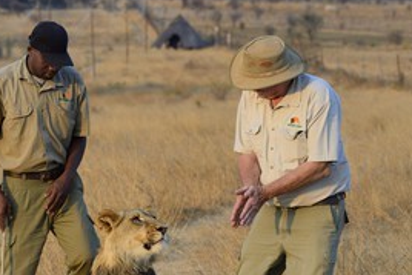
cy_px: 198
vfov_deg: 6.3
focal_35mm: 219
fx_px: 2508
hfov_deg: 9.4
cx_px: 178
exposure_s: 1/400
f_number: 9
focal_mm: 140
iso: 400
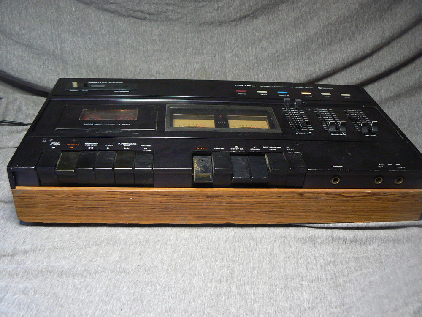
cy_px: 158
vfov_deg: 39.7
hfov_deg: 51.4
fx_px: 439
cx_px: 211
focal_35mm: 36
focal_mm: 6
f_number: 2.8
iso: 200
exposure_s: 1/15
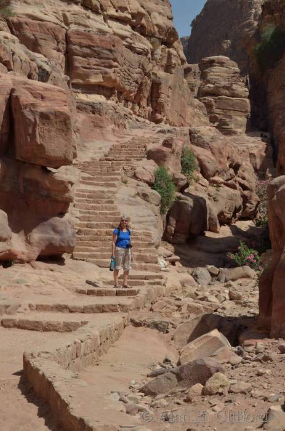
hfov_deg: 16.5
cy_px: 216
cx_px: 142
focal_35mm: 82
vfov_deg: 24.7
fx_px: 985
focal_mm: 55
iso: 100
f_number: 14
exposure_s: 1/200
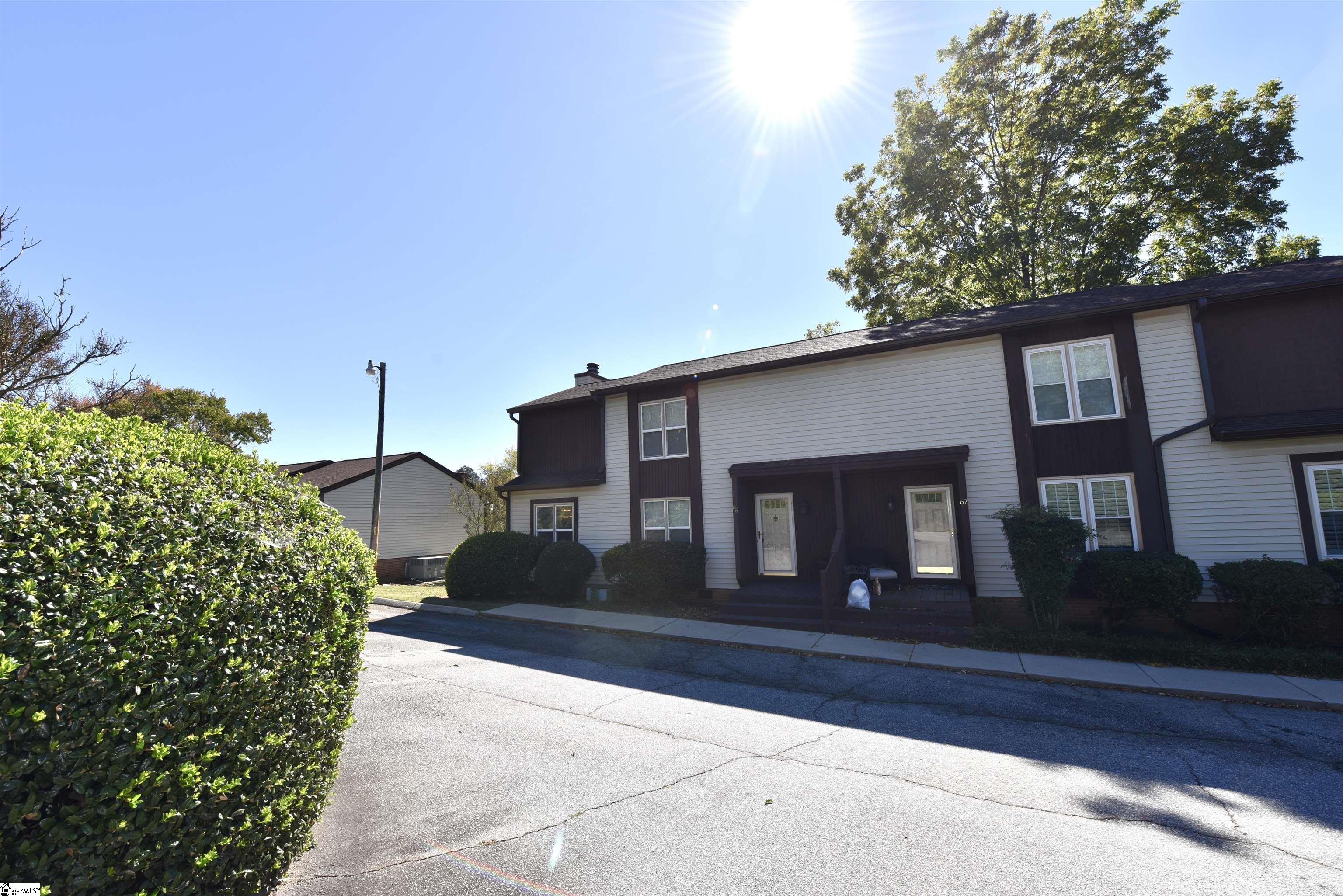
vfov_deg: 81.2
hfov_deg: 104.2
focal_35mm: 14
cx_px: 672
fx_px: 522
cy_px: 448
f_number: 11
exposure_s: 1/200
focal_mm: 14
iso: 100
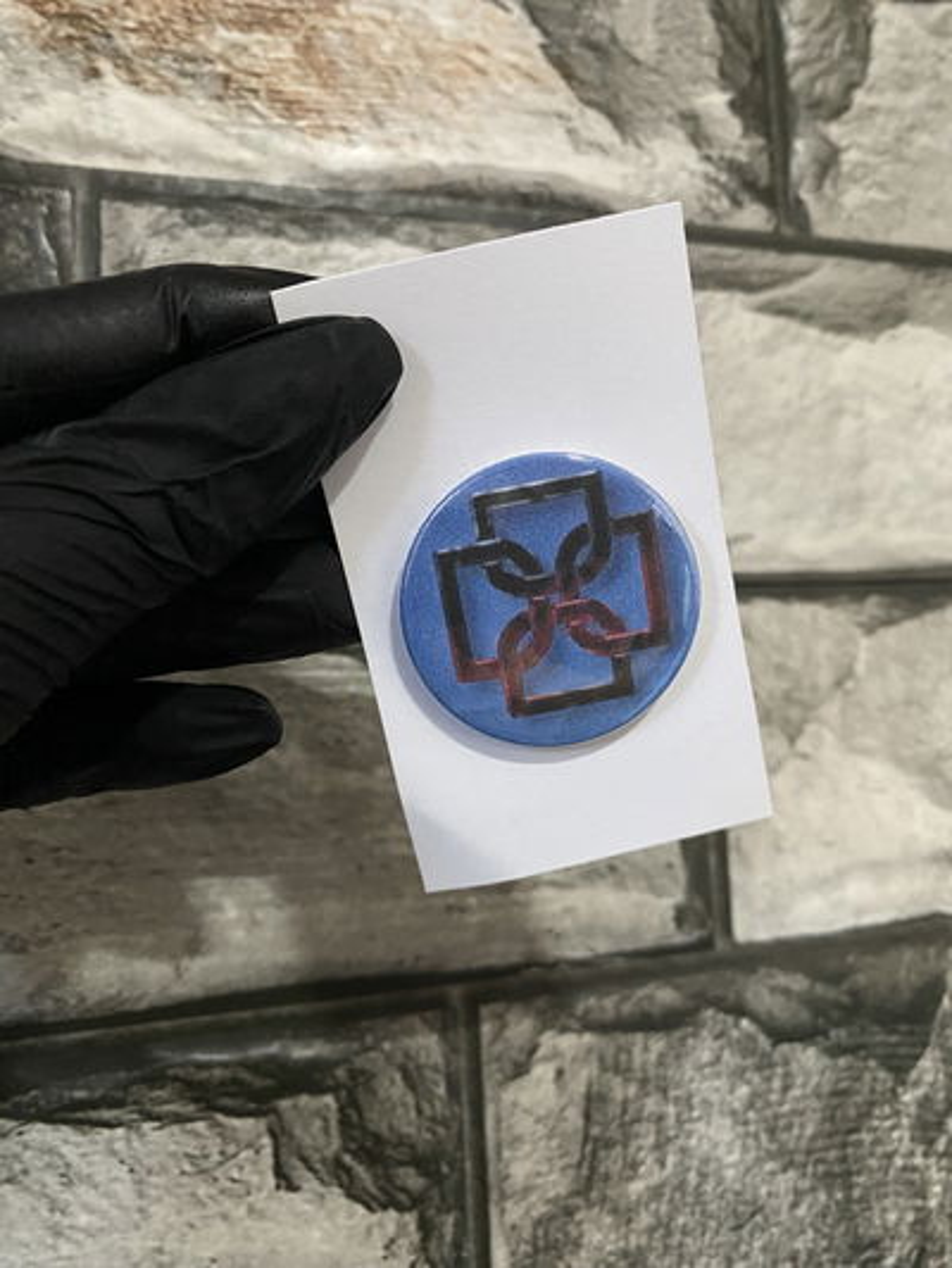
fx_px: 916
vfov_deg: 69.4
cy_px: 634
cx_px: 476
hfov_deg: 54.9
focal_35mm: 25
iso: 640
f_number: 1.8
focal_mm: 4.25
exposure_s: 1/30
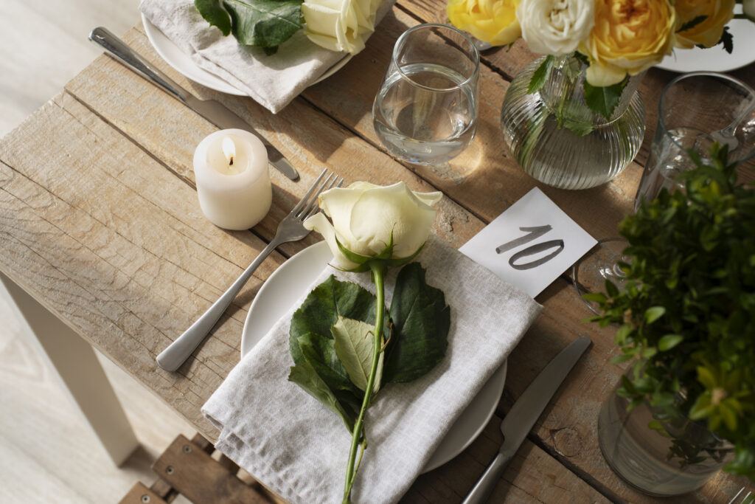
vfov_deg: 27.0
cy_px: 252
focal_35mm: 50
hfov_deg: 39.6
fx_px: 1049
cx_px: 378
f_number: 3.2
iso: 250
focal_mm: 50
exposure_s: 1/60
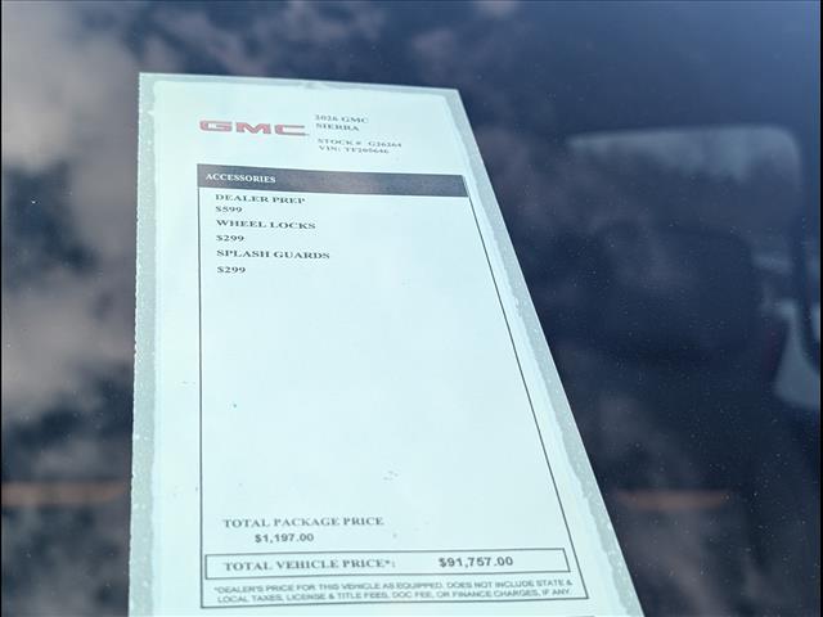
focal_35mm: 49
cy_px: 308
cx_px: 412
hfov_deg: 38.9
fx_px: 1165
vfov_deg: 29.7
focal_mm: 6.9
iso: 41
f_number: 1.68
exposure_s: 1/1000
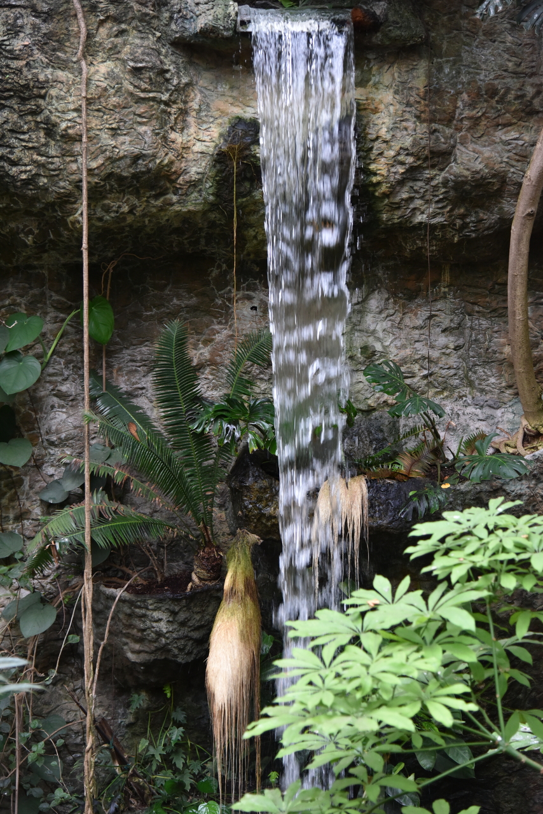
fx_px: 1470
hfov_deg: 20.9
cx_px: 272
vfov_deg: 31.0
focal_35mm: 65
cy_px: 407
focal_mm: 65
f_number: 4
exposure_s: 1/125
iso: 2000
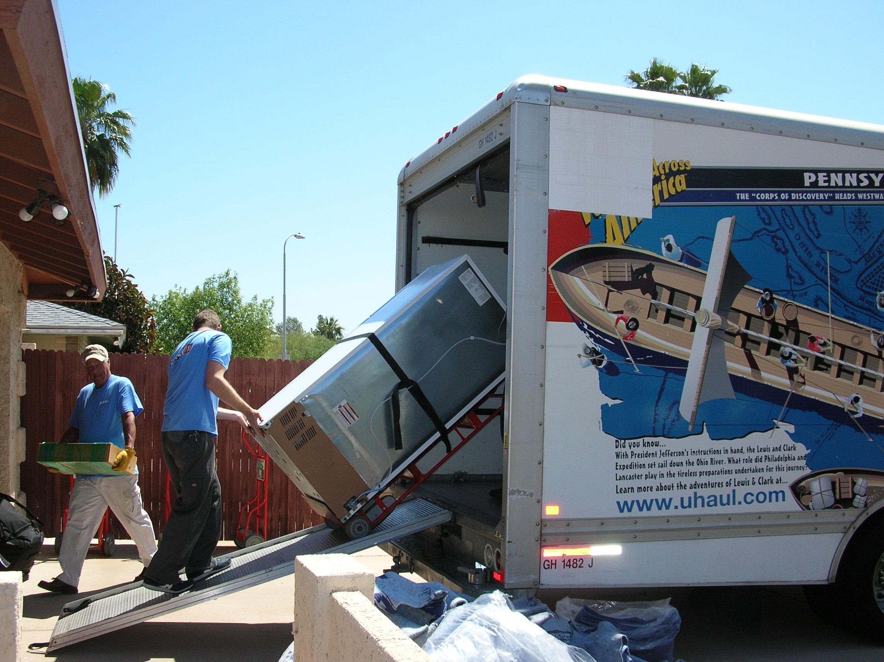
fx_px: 919
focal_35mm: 36
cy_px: 331
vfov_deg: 39.6
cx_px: 442
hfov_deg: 51.4
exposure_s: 1/538
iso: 50
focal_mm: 6
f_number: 3.7
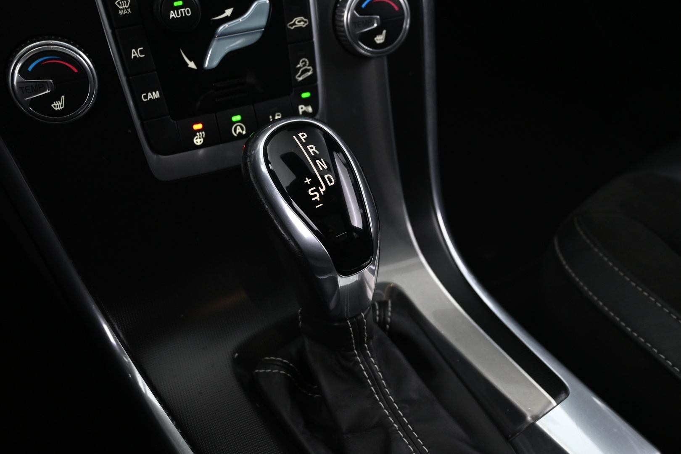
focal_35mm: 36
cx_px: 340
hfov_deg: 53.1
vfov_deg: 36.9
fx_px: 681
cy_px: 227
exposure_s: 1/8
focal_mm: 24
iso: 1600
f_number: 4.2
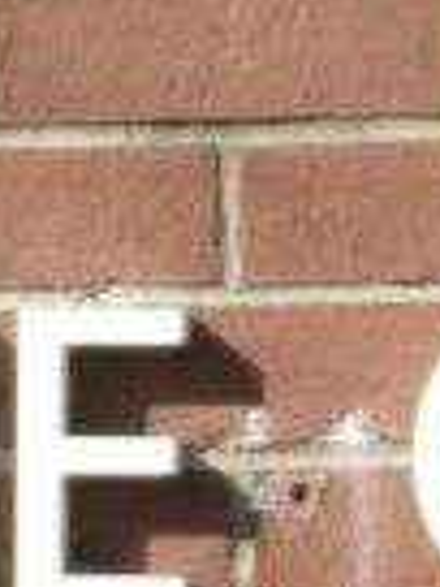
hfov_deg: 2.6
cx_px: 86
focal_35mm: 583
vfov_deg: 3.4
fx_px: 9881
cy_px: 738
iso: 100
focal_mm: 9.9
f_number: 4
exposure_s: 1/800
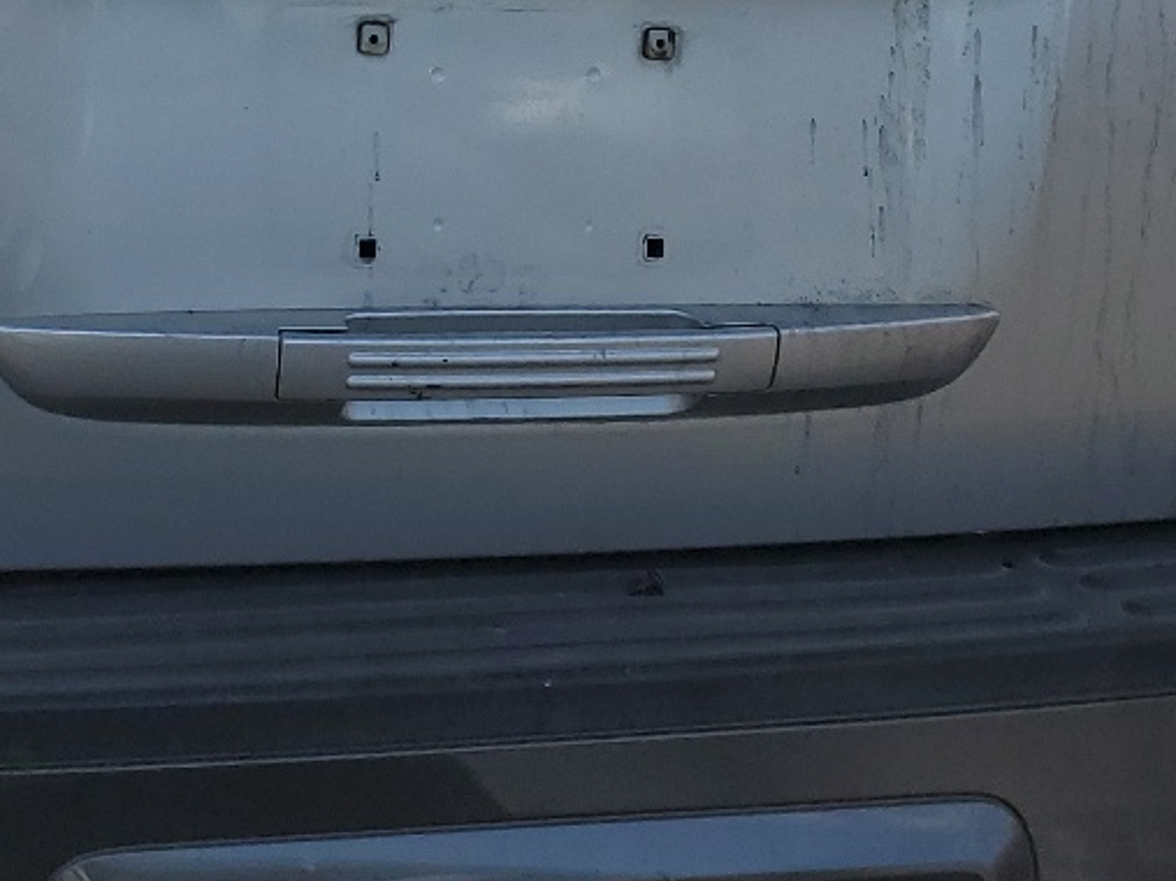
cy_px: -223
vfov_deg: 17.1
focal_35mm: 82
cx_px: 315
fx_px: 2785
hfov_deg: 23.6
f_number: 1.5
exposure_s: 1/2500
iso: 50
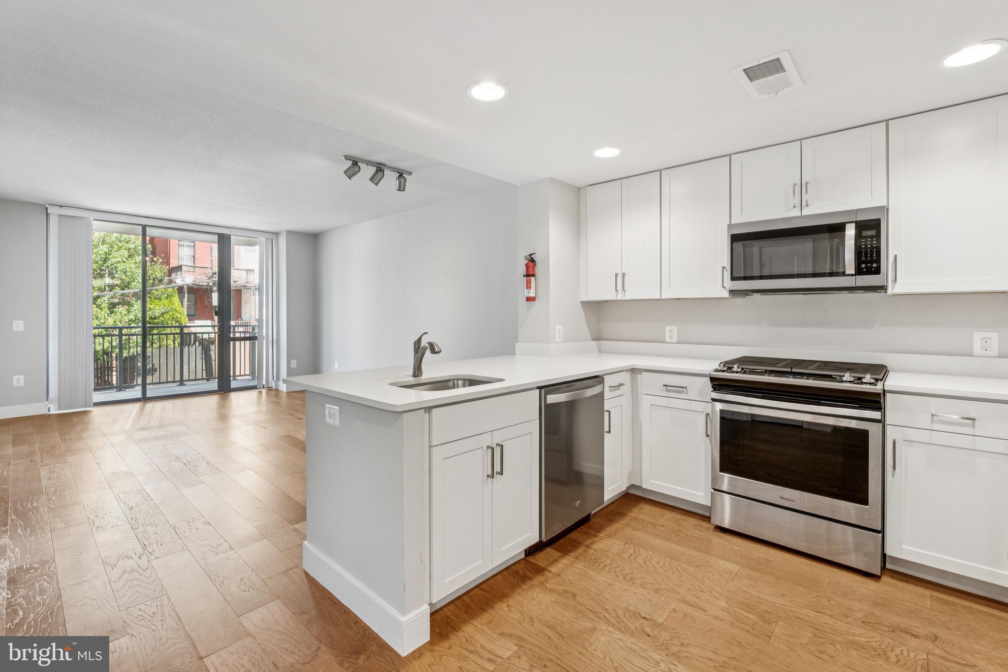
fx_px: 448
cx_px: 504
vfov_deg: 73.7
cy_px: 336
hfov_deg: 96.7
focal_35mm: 16
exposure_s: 1/20
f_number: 9
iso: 640
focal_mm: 16
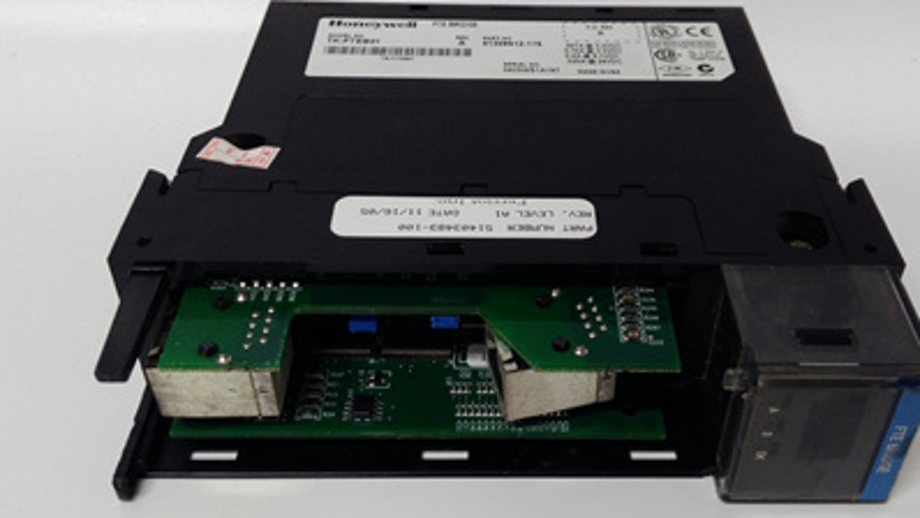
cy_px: 239
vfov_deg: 32.0
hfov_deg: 53.8
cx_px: 534
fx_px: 903
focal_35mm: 37
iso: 246
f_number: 2
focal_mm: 3.79
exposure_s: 1/33
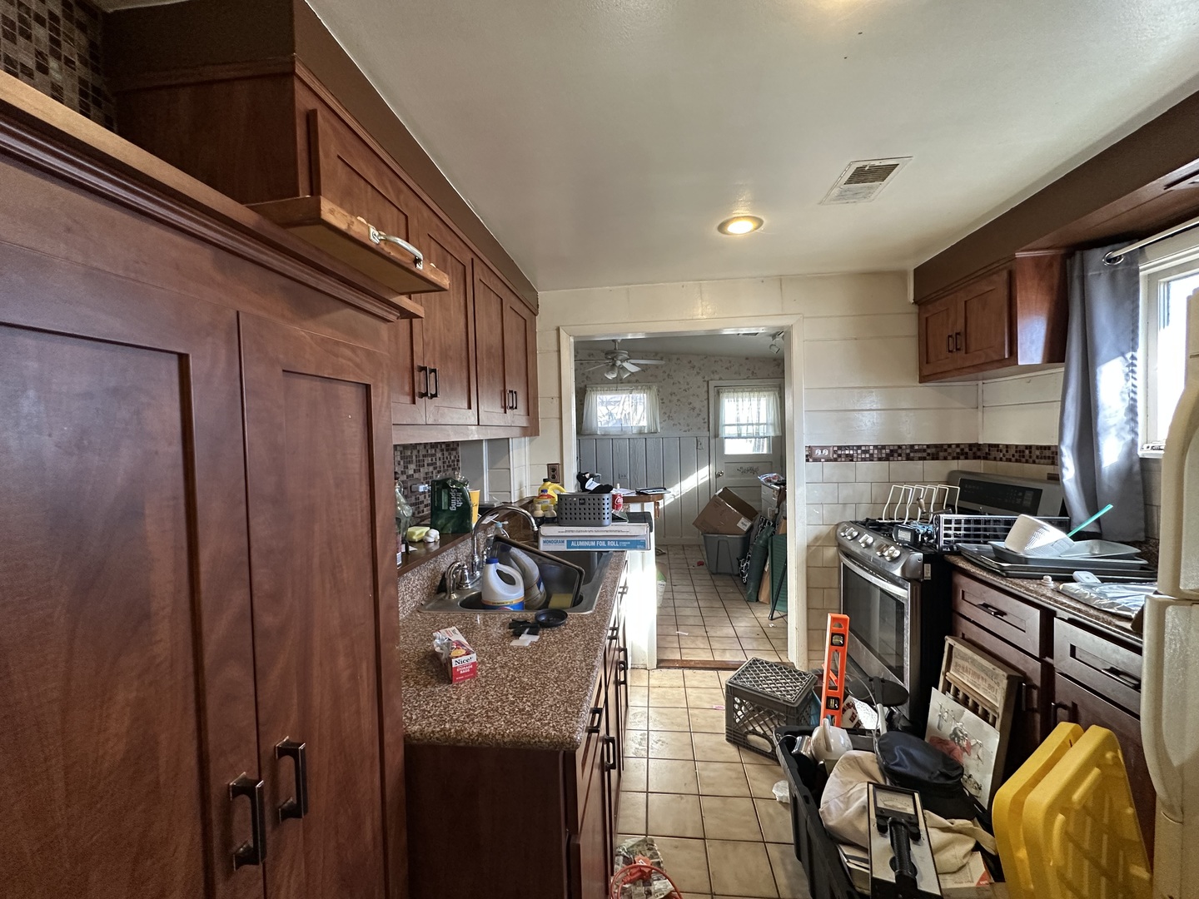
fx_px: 485
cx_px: 600
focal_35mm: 14
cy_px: 450
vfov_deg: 85.7
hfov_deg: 102.1
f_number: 2.2
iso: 320
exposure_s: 1/120
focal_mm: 2.22
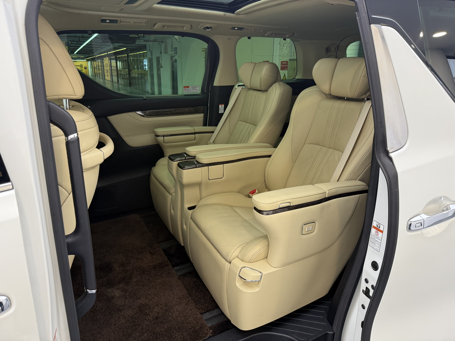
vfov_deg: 56.8
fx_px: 315
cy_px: 170
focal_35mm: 24
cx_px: 228
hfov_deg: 71.6
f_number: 1.78
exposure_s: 1/100
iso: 200
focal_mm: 6.76
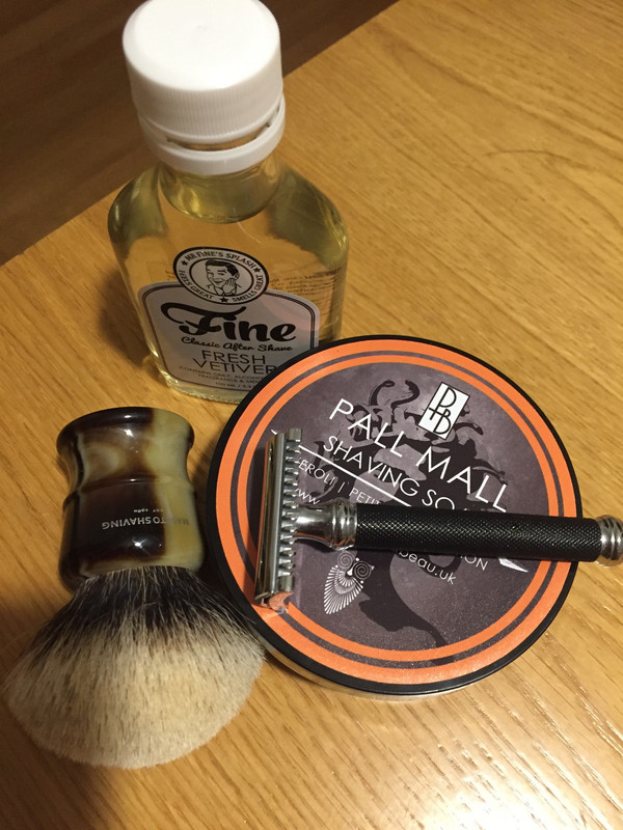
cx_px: 312
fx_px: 696
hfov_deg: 48.2
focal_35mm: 29
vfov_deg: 61.7
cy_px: 415
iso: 250
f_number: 2.2
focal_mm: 4.15
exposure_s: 1/17
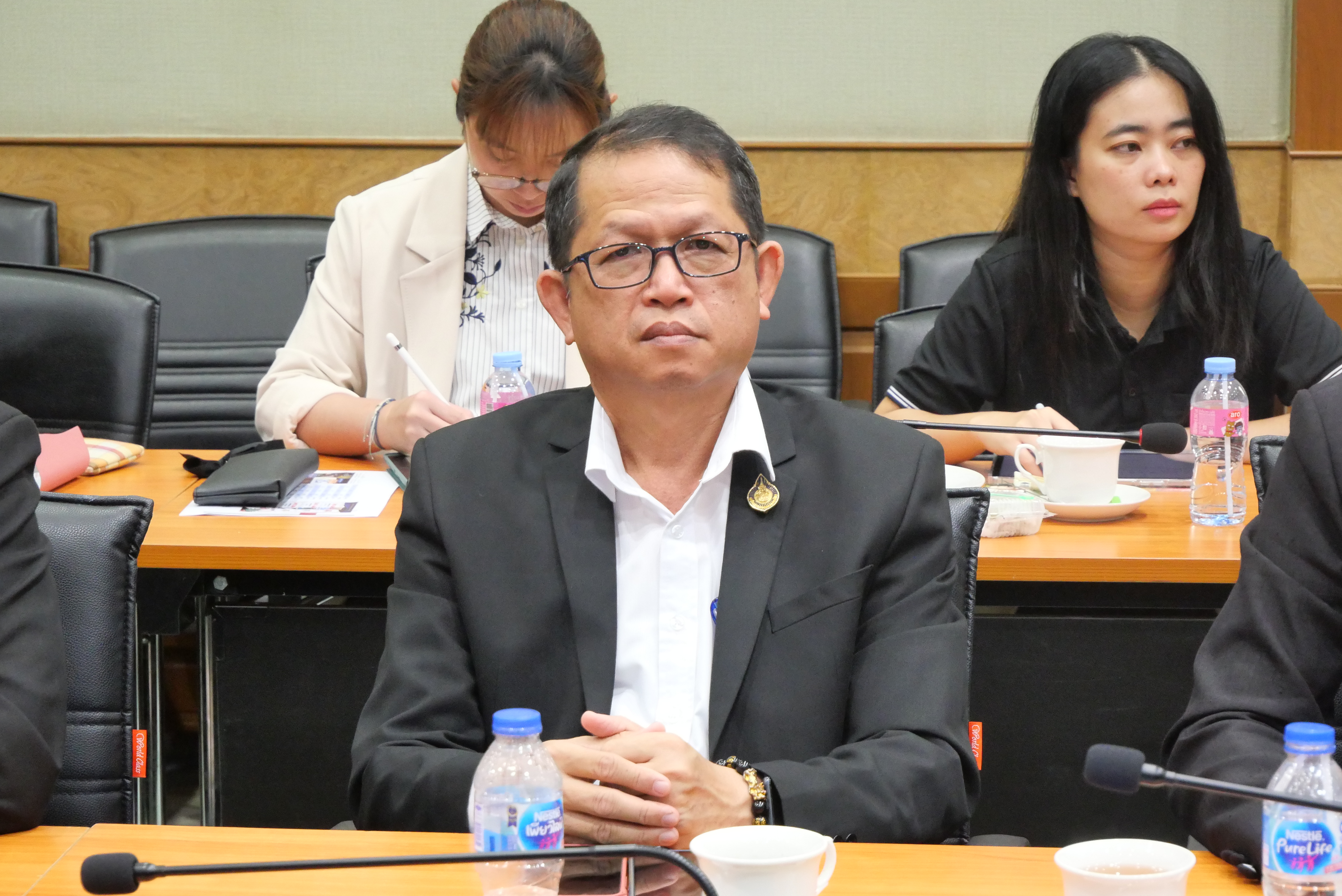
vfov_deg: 12.0
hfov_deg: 17.9
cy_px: 448
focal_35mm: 114
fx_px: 4252
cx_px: 671
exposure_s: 1/40
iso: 3200
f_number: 5.6
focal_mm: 55
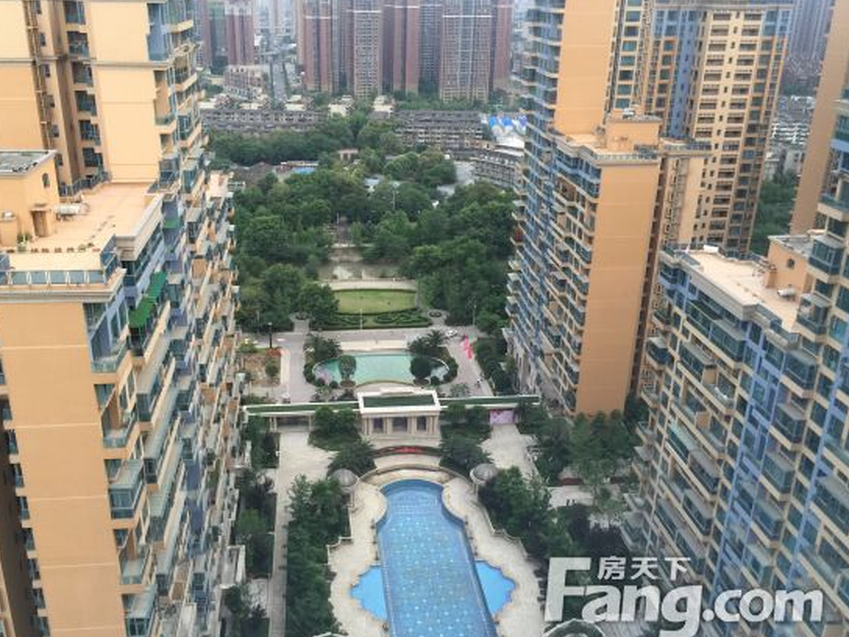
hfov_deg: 56.7
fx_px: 785
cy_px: 311
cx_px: 384
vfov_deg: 44.2
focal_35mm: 32
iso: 32
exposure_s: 1/40
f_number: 2.2
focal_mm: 4.15
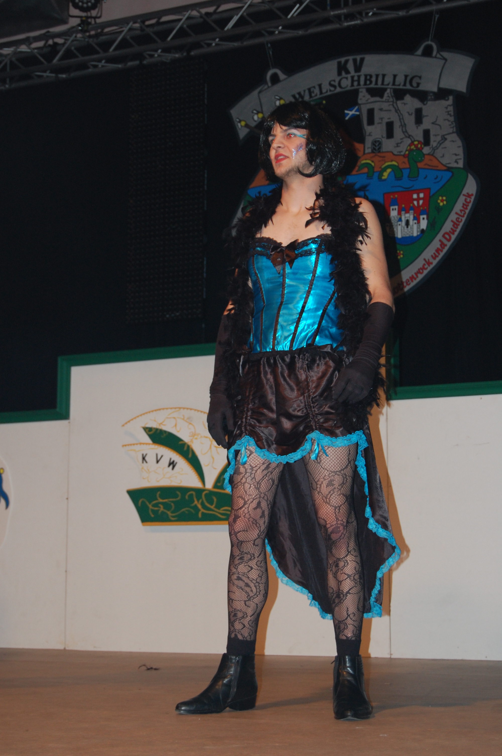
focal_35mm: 68
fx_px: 1414
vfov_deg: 29.9
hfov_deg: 20.1
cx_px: 251
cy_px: 378
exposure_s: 1/60
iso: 500
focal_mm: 45
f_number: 5.3
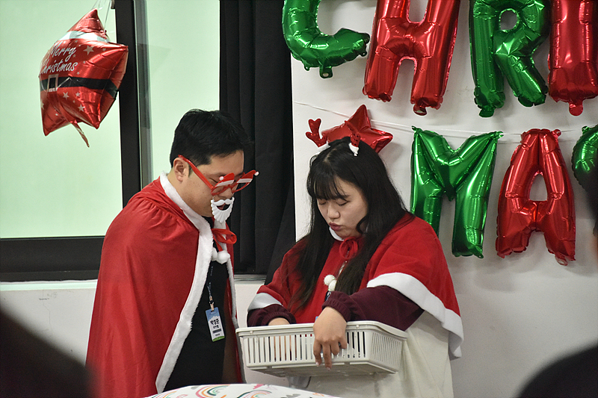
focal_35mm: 250
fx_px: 4152
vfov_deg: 5.5
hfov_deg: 8.2
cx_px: 299
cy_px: 199
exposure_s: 1/125
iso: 6400
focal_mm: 250
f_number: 5.6
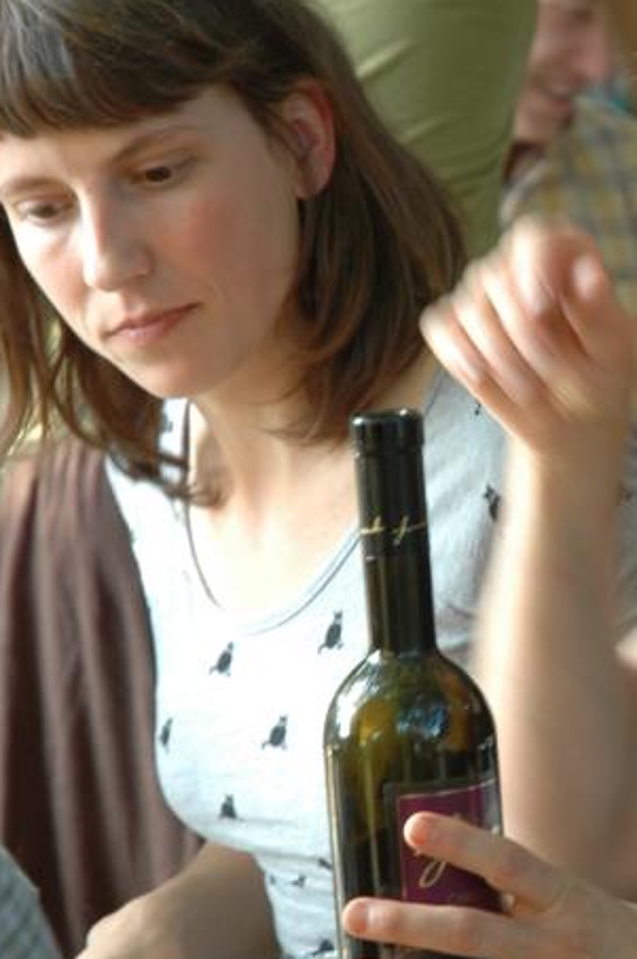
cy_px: 573
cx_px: 522
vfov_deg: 8.2
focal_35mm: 252
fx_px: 6703
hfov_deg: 5.4
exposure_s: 1/30
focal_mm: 70
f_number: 4.5
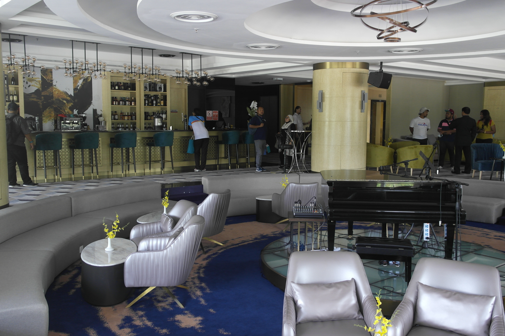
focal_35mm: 33
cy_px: 168
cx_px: 252
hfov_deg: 57.2
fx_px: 463
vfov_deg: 40.0
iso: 400
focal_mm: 22
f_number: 3.5
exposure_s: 1/20
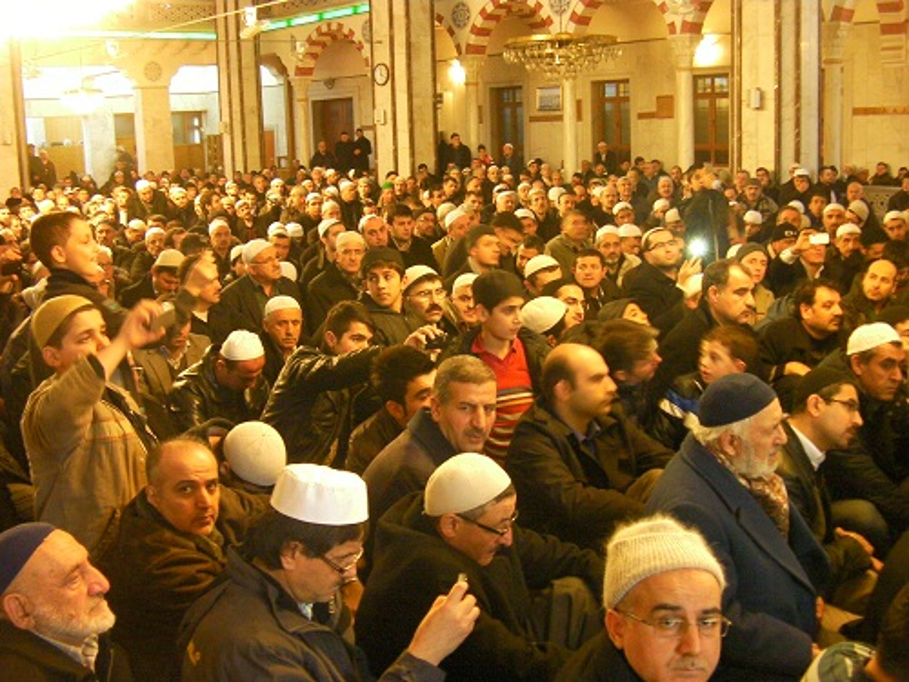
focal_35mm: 38
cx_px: 454
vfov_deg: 37.7
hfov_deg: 49.0
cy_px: 341
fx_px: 998
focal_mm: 6.8
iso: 400
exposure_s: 1/4.8
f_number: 3.5
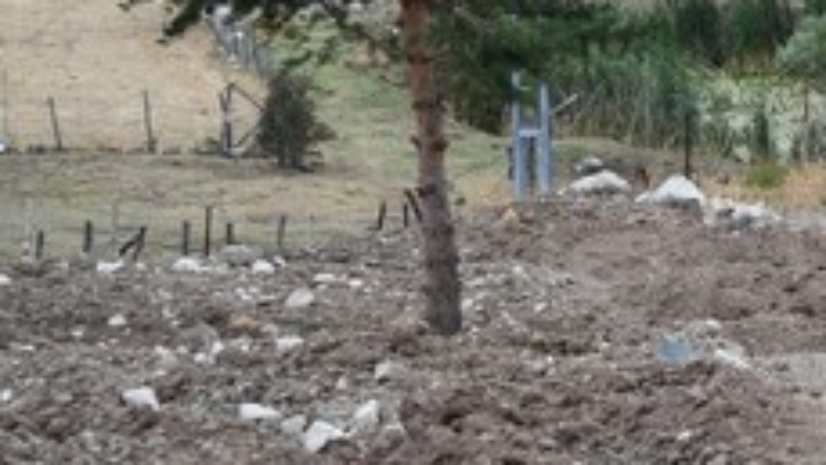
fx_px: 4426
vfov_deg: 6.0
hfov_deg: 10.4
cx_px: 1176
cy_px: 157
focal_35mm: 202
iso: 640
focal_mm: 66
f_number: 4
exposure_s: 1/160
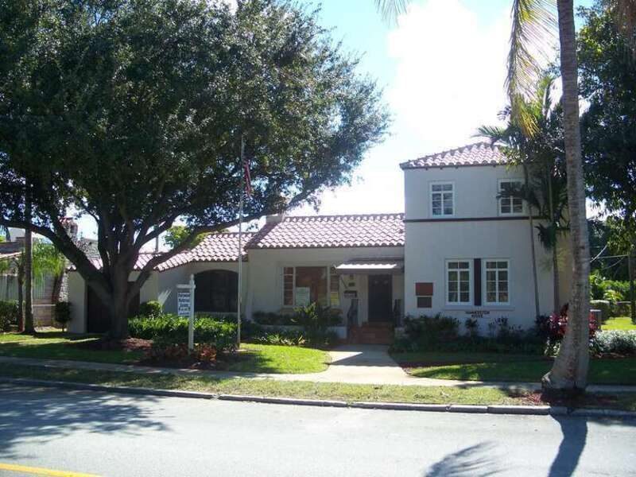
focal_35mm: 37
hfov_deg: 50.1
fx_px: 680
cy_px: 238
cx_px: 318
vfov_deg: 38.7
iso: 64
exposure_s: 1/400
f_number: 2.8
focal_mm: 7.8
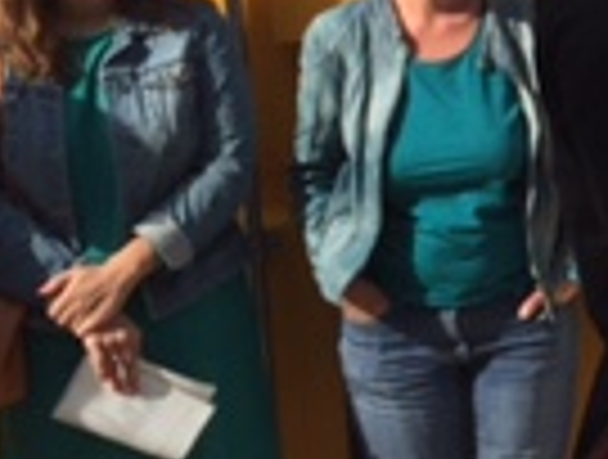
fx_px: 2413
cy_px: -40
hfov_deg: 13.1
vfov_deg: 10.7
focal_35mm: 137
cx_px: 1067
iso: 32
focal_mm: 4.15
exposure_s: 1/2475
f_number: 2.2
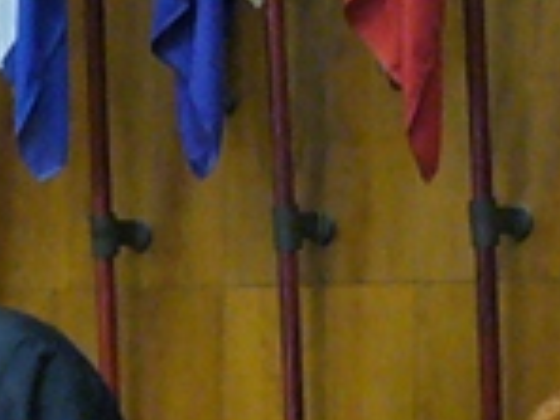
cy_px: 344
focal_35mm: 283
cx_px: -83
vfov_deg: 5.2
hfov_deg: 7.0
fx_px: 4578
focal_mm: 17.4
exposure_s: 1/13
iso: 1600
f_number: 5
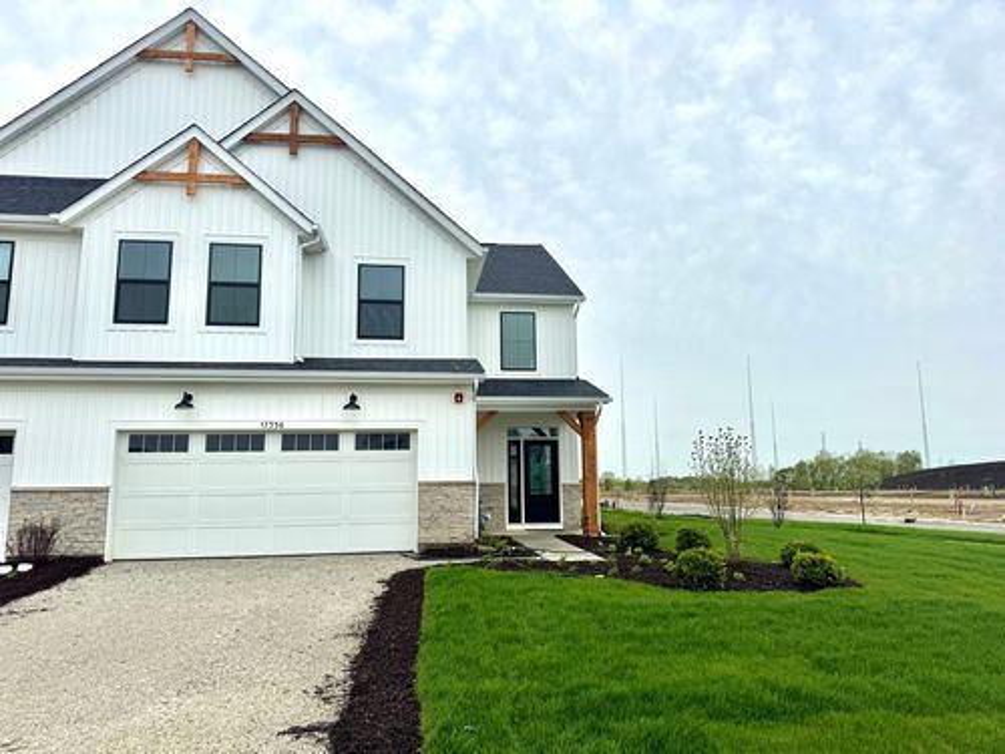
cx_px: 502
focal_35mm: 24
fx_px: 697
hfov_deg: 71.6
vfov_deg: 56.8
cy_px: 377
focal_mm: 6.76
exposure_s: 1/7092
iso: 80
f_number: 1.78
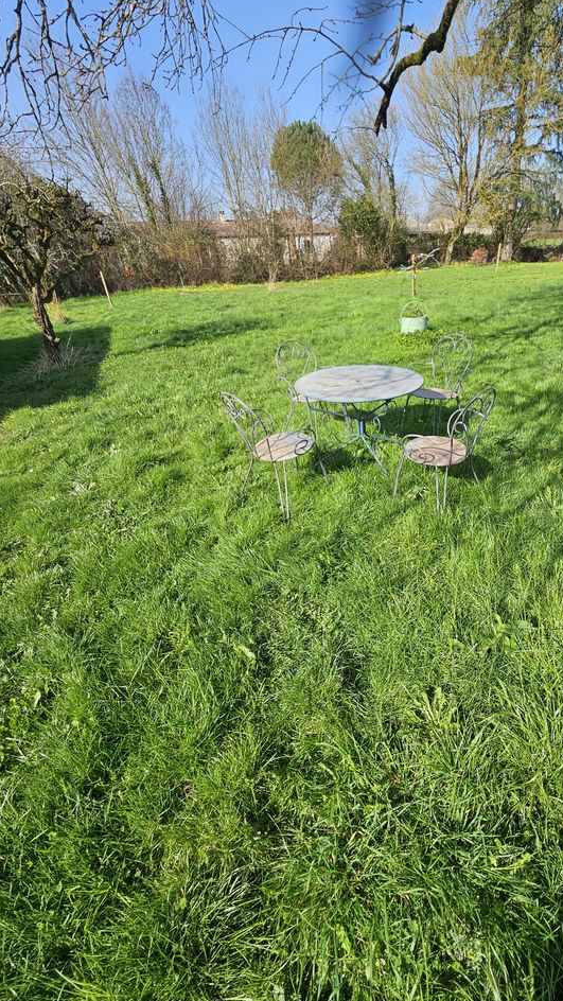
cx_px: 380
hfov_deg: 68.4
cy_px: 504
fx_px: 398
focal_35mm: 15
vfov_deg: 103.0
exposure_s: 1/1395
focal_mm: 2.2
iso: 50
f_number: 2.2
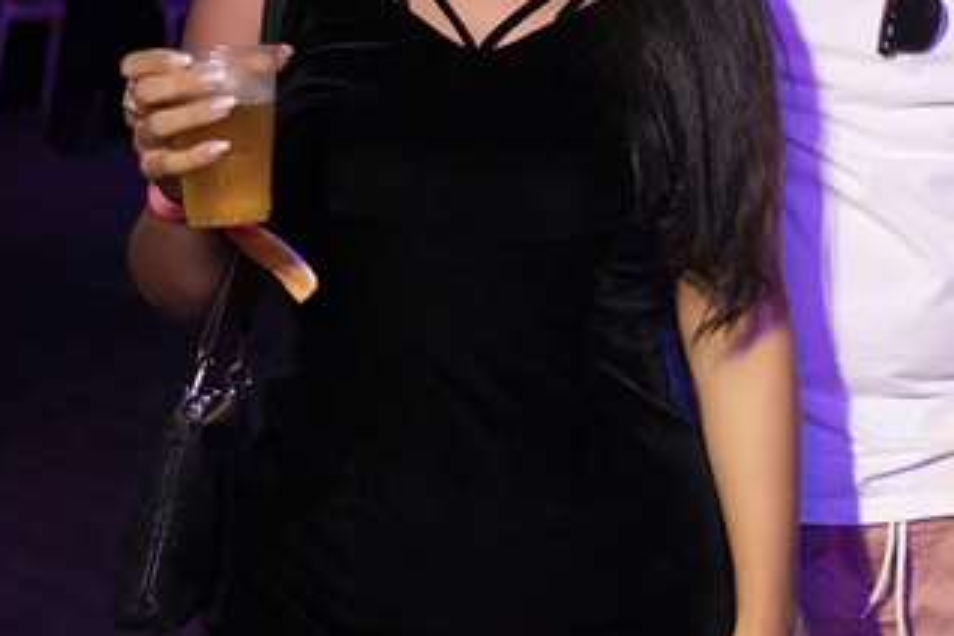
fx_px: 2226
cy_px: 64
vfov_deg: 16.1
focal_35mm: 84
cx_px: 891
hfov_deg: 23.4
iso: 2500
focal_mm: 24
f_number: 2.2
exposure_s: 1/640
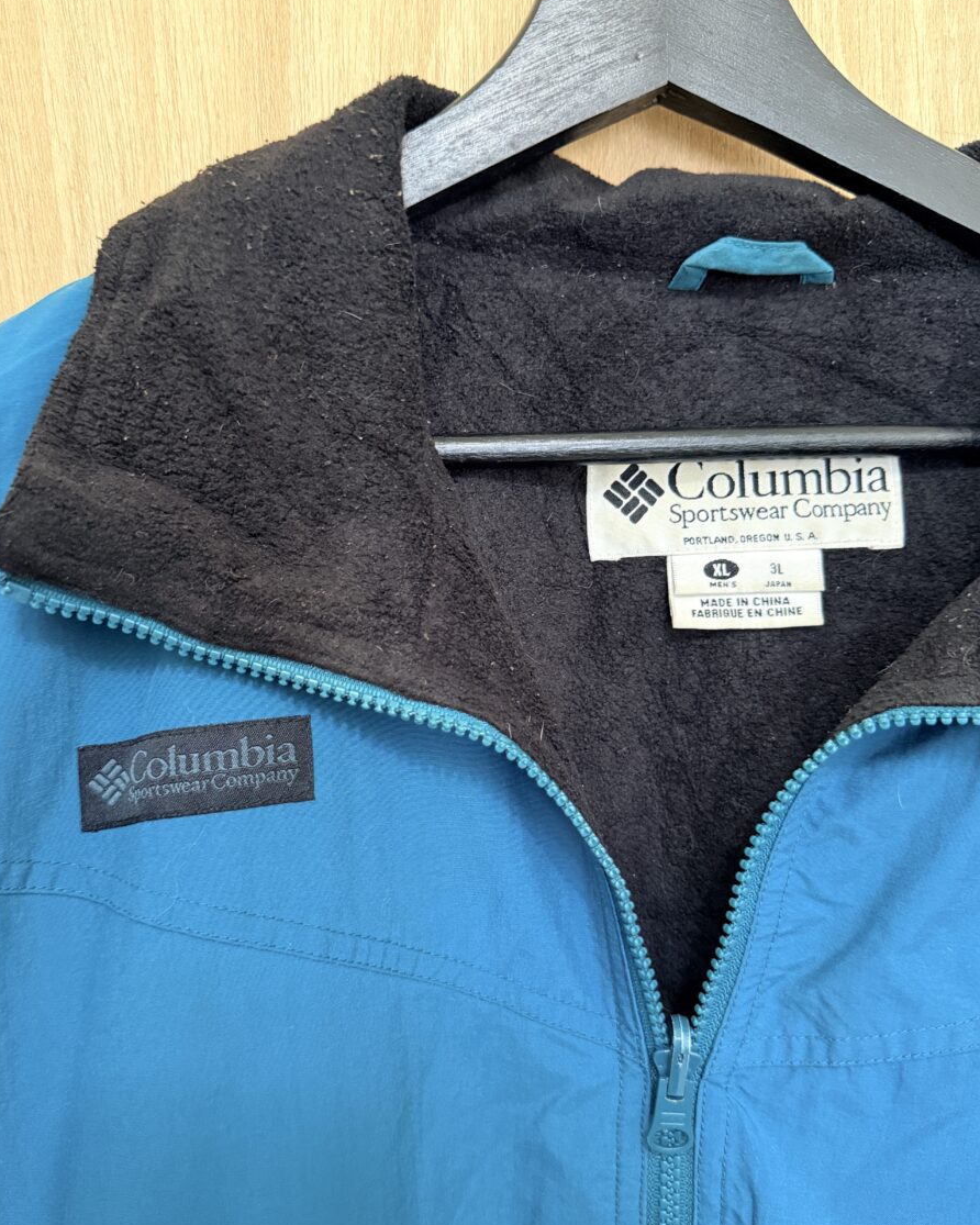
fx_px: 1015
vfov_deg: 62.2
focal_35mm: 28
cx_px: 458
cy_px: 637
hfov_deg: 51.5
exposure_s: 1/60
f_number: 1.78
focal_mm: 6.76
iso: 800
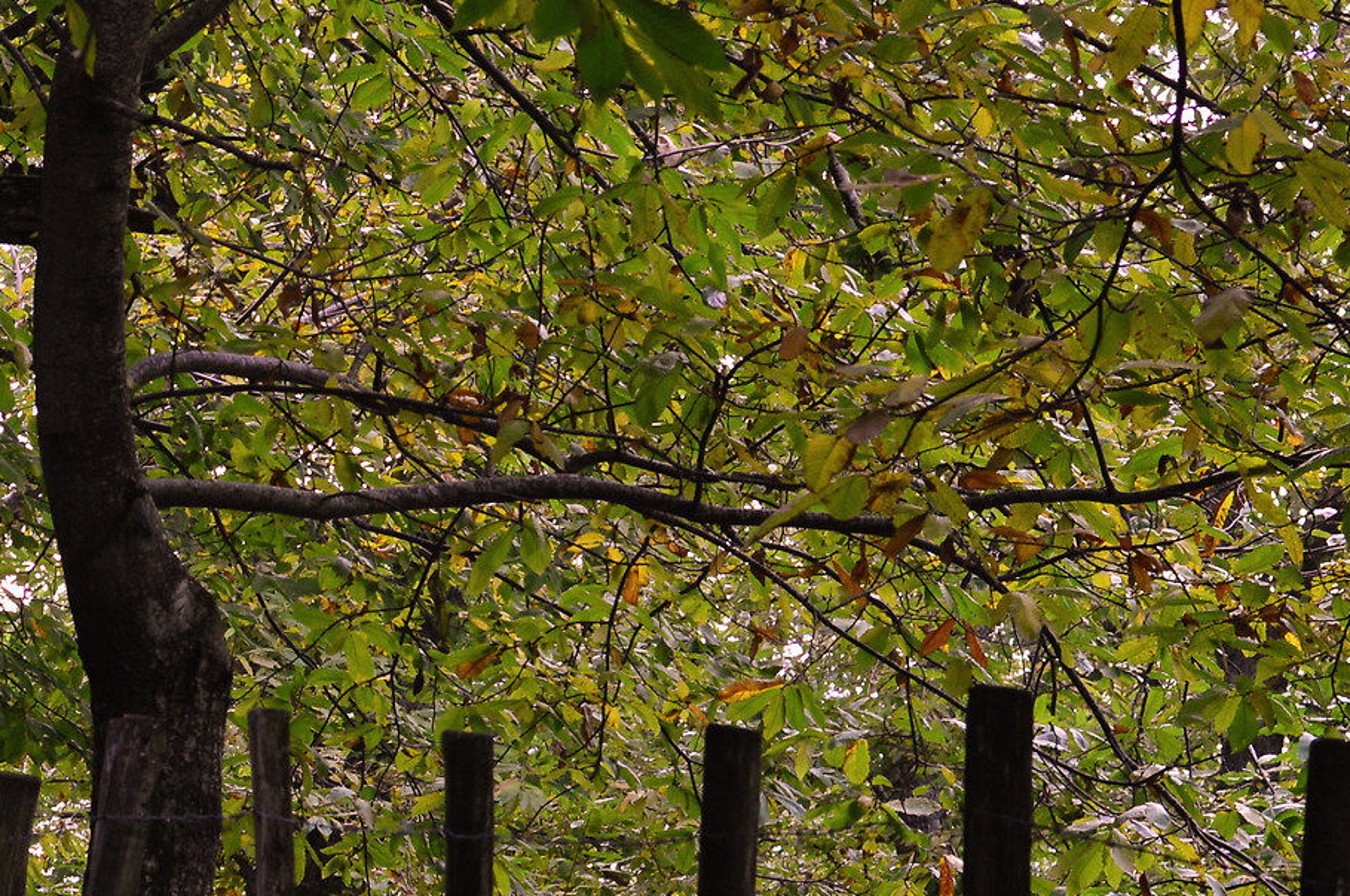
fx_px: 7417
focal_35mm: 198
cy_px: 446
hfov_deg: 10.3
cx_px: 45
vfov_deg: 6.9
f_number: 6.3
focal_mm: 50
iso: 400
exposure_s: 1/200
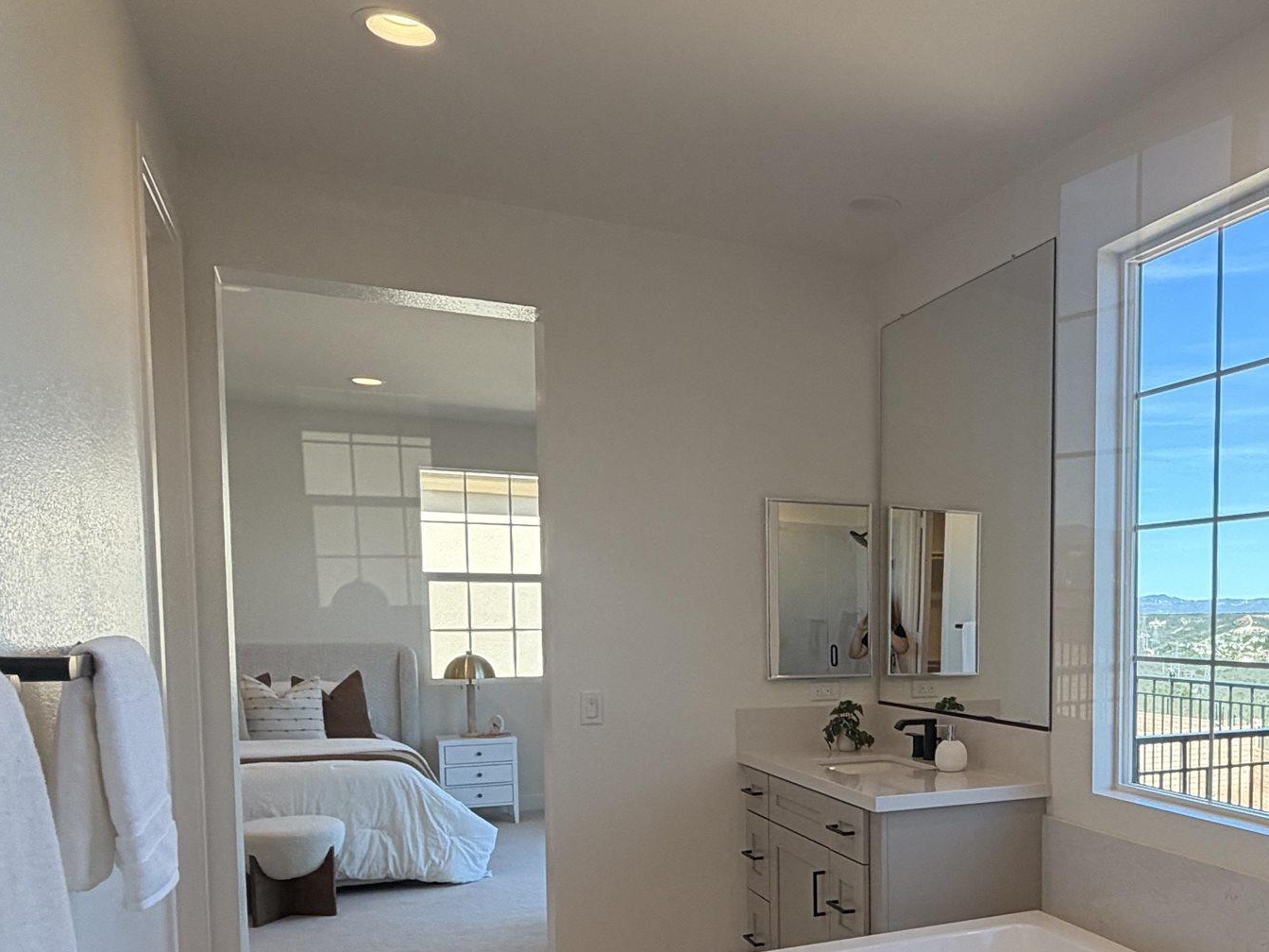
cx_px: 1052
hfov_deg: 52.4
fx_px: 1173
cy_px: 693
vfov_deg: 43.0
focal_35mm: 32
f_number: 2.2
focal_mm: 2.22
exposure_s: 1/154
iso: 64
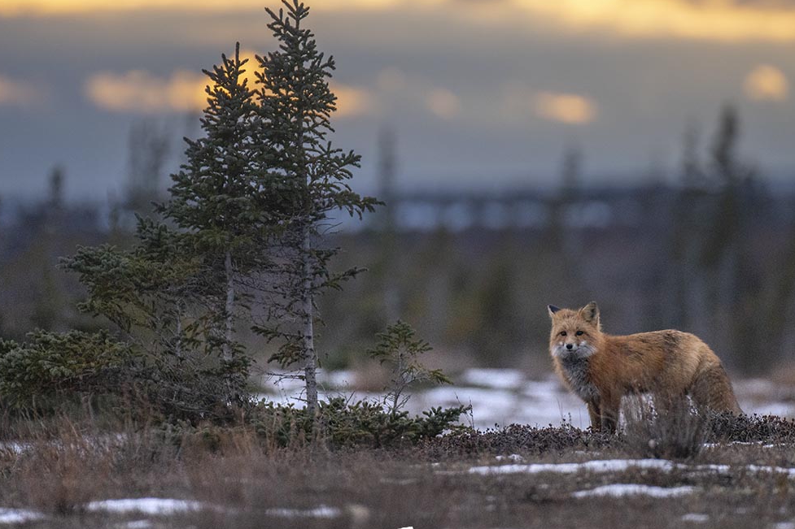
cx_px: 453
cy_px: 239
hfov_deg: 2.8
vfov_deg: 1.9
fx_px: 16272
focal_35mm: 737
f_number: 6.3
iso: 1400
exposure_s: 1/1000
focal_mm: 600
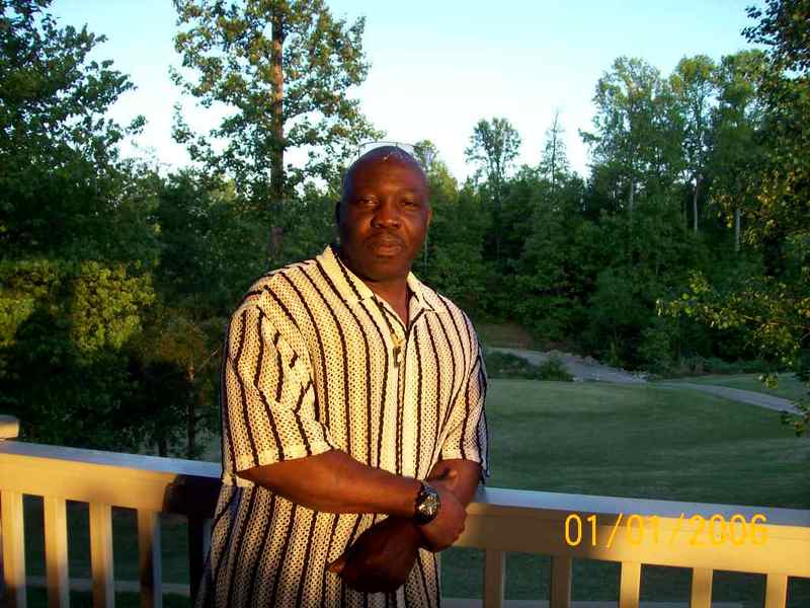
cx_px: 405
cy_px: 304
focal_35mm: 36
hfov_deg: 51.4
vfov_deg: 39.7
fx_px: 842
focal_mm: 6
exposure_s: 1/161
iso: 80
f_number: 2.7
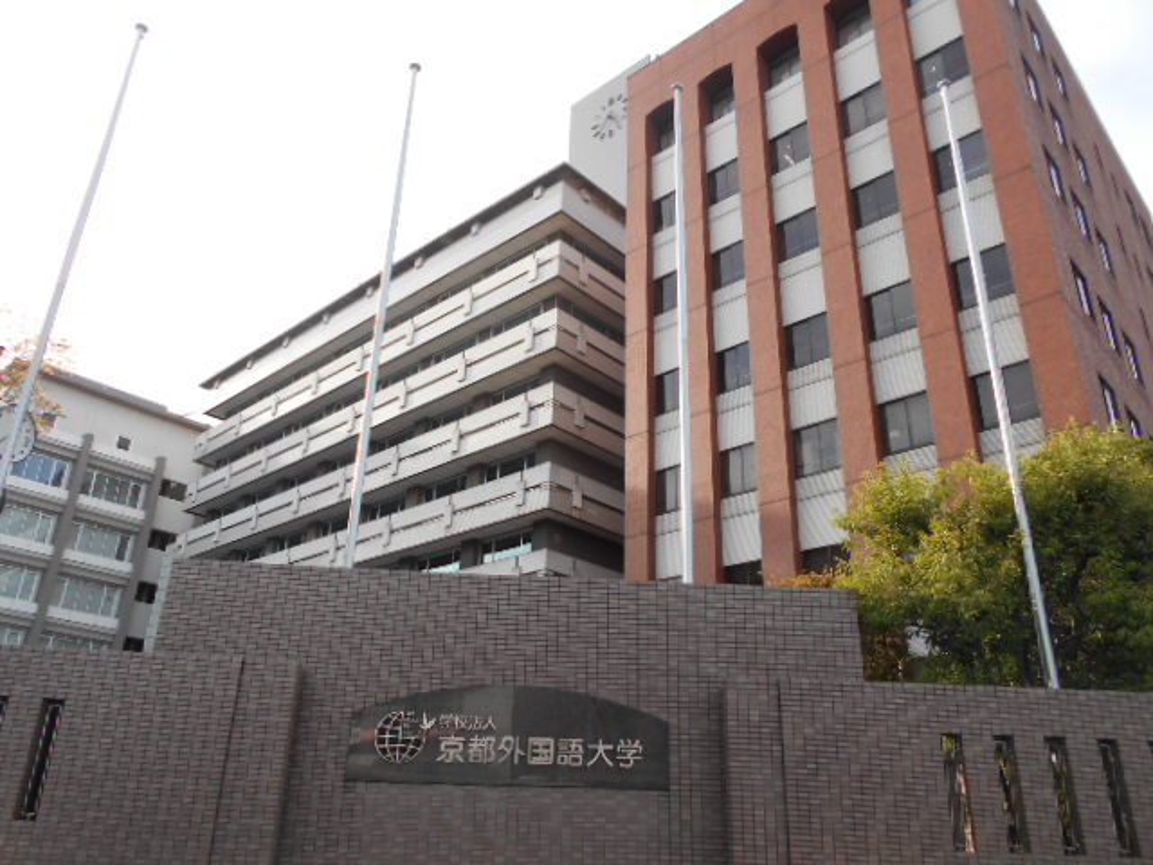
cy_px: 432
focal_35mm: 26
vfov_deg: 53.1
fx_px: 866
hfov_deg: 67.3
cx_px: 576
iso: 80
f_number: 3.2
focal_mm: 4.6
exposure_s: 1/250
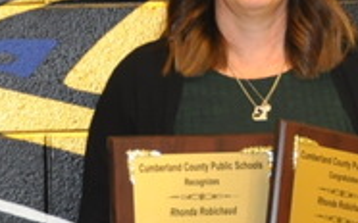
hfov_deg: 8.5
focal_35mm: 246
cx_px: 212
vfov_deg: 5.3
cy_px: 38
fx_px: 2399
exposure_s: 1/60
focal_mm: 30
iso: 800
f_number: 4.2
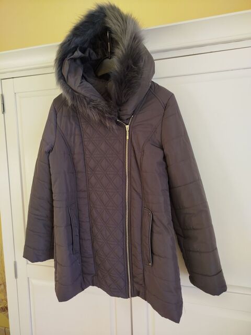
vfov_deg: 71.6
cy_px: 168
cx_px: 126
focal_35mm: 24
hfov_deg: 56.8
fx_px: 232
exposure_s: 1/100
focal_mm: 5.31
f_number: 1.7
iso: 80
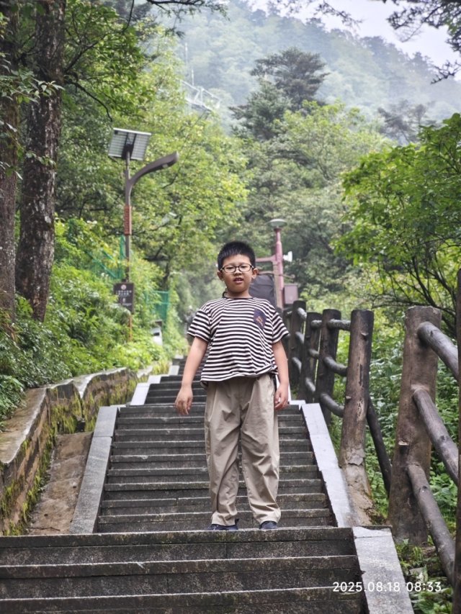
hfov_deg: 19.6
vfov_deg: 26.0
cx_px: 230
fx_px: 1331
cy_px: 307
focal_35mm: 75
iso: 50
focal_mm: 12.28
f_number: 1.8
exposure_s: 1/159
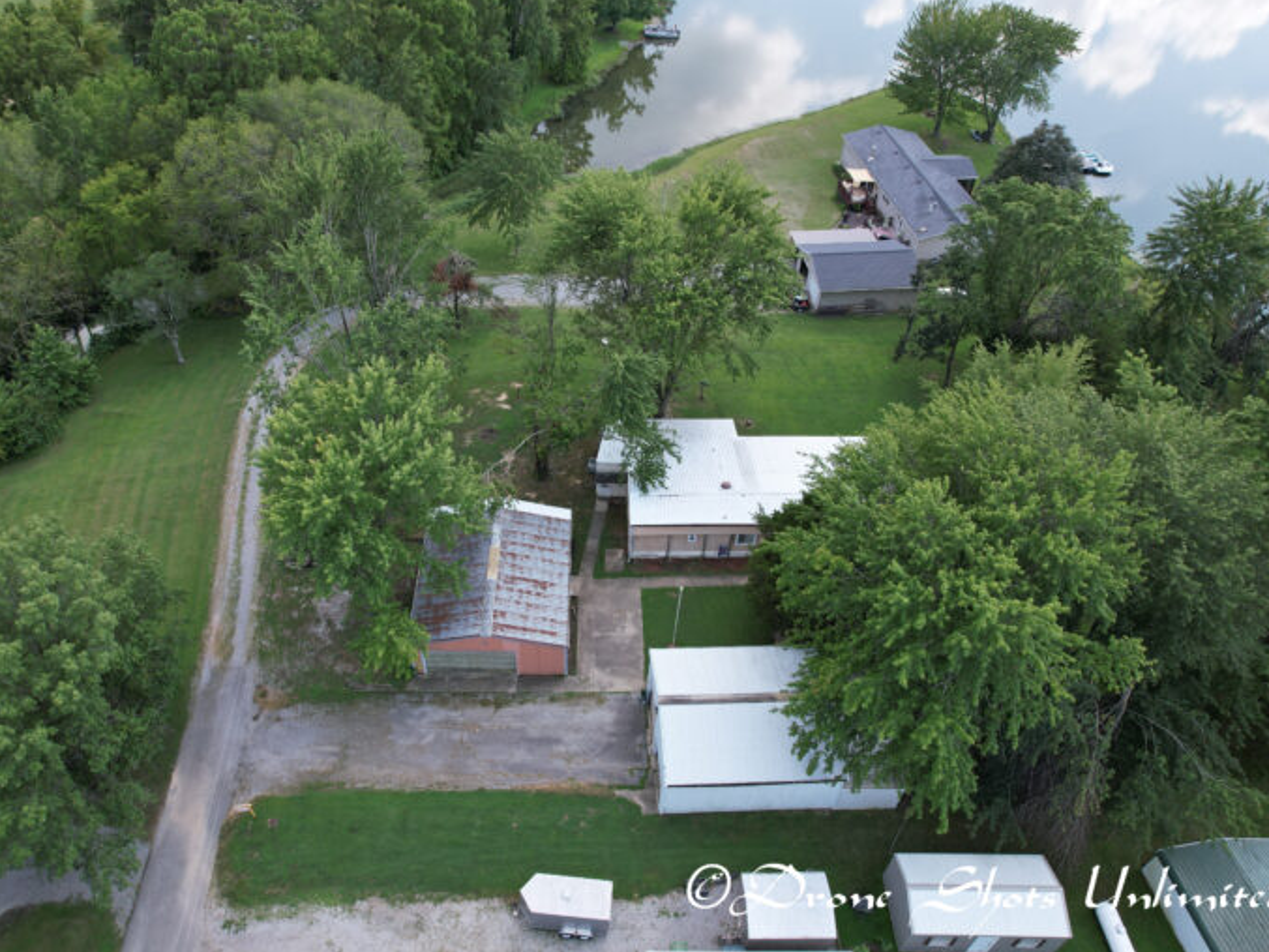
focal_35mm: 24
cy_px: 474
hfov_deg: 71.5
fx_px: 880
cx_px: 583
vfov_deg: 56.8
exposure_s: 1/640
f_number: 2.8
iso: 130
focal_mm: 8.38
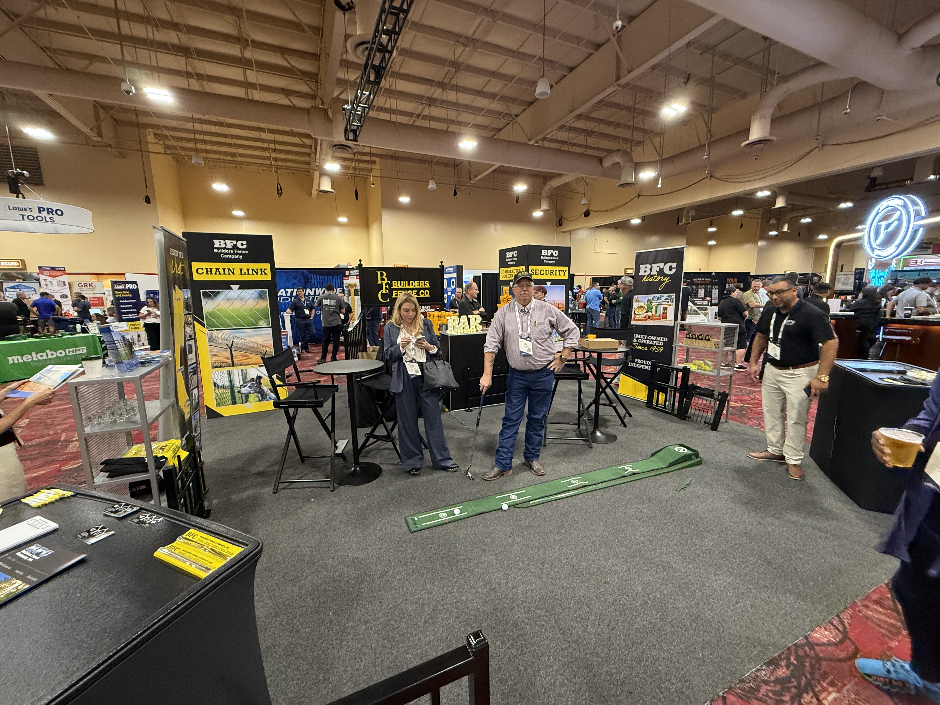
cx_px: 470
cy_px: 352
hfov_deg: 102.1
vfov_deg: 85.7
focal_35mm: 14
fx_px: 380
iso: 400
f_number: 2.2
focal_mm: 2.22
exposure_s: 1/60
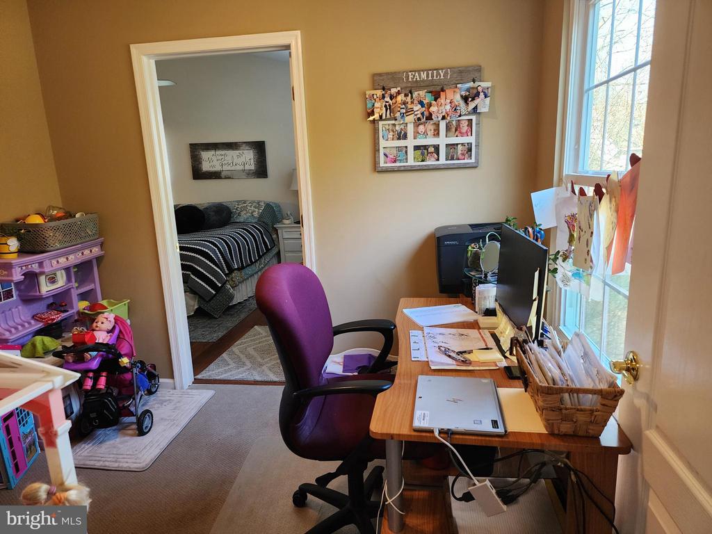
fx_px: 473
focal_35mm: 23
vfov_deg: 58.9
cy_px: 267
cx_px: 356
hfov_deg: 73.9
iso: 400
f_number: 1.8
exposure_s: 1/120
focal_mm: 6.4
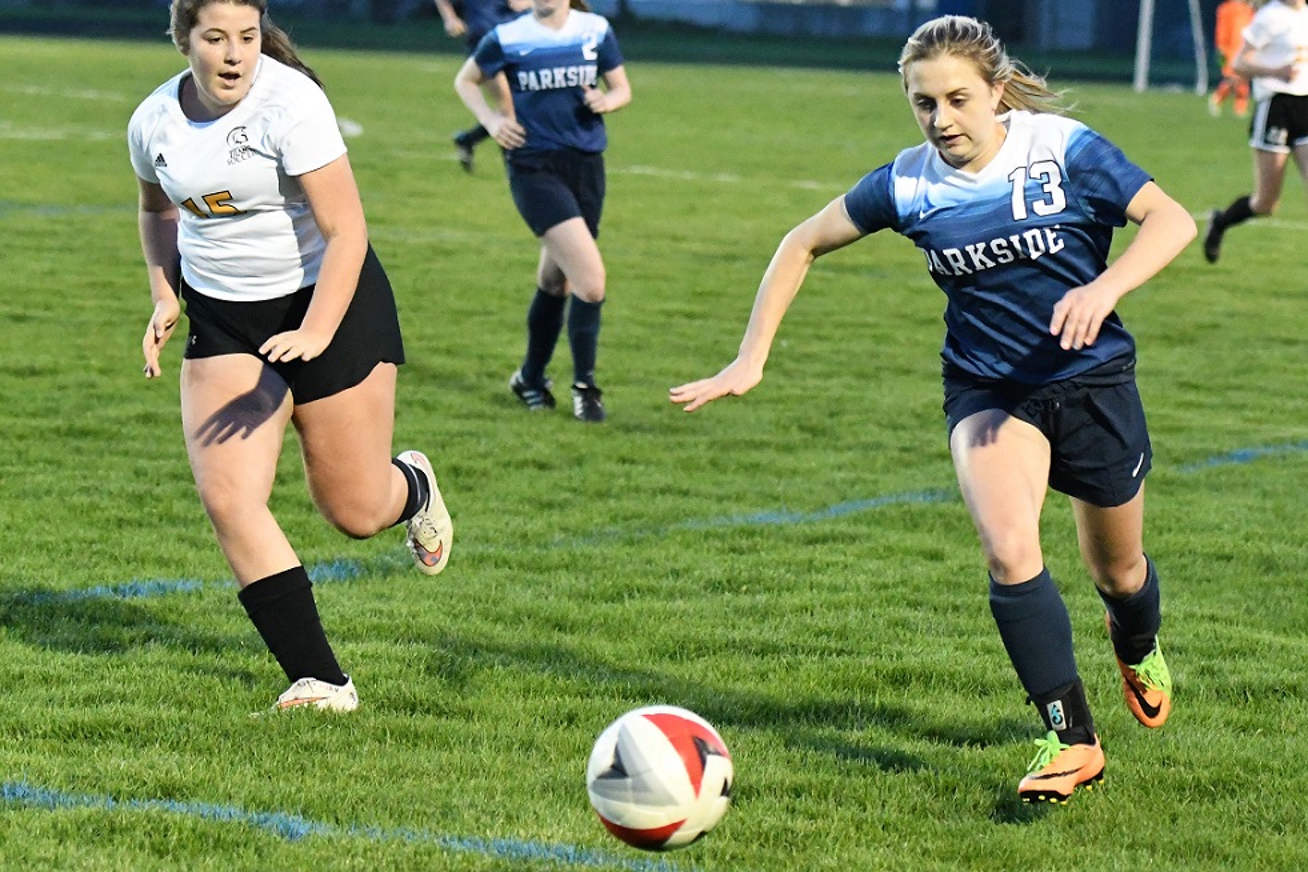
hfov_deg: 19.5
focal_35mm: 105
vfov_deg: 13.0
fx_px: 3815
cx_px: 654
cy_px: 436
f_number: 2.8
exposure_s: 1/1000
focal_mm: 70
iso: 10000
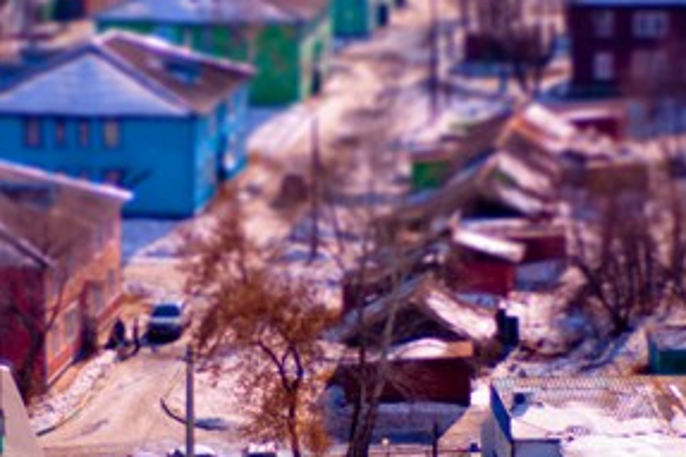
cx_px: 201
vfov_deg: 8.2
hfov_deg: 12.3
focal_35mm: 167
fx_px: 3180
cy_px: 305
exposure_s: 1/4000
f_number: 1.8
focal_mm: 50
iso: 125
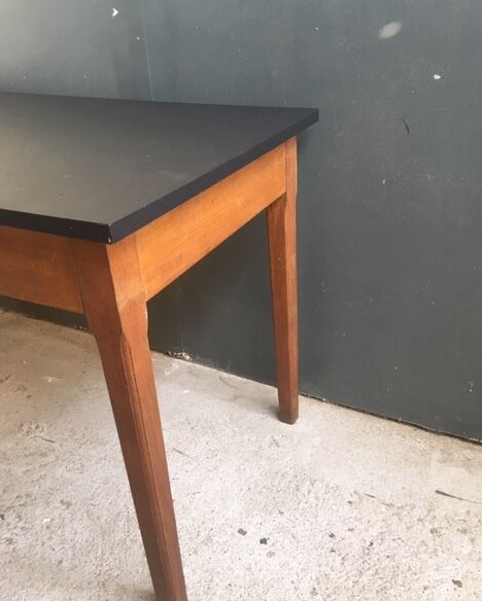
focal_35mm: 31
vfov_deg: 57.1
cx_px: 246
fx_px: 552
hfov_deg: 47.2
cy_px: 293
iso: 40
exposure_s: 1/33
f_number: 2.2
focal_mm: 4.15
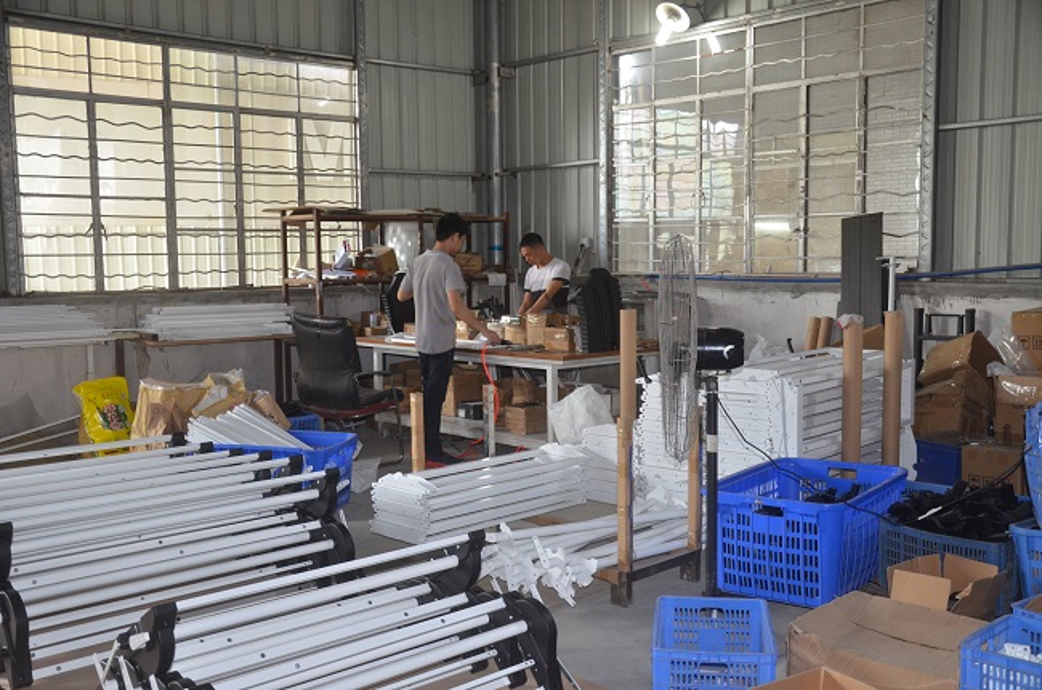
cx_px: 521
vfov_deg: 36.7
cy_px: 345
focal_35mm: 36
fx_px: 1039
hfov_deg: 53.2
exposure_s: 1/60
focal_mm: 24
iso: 800
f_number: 3.8
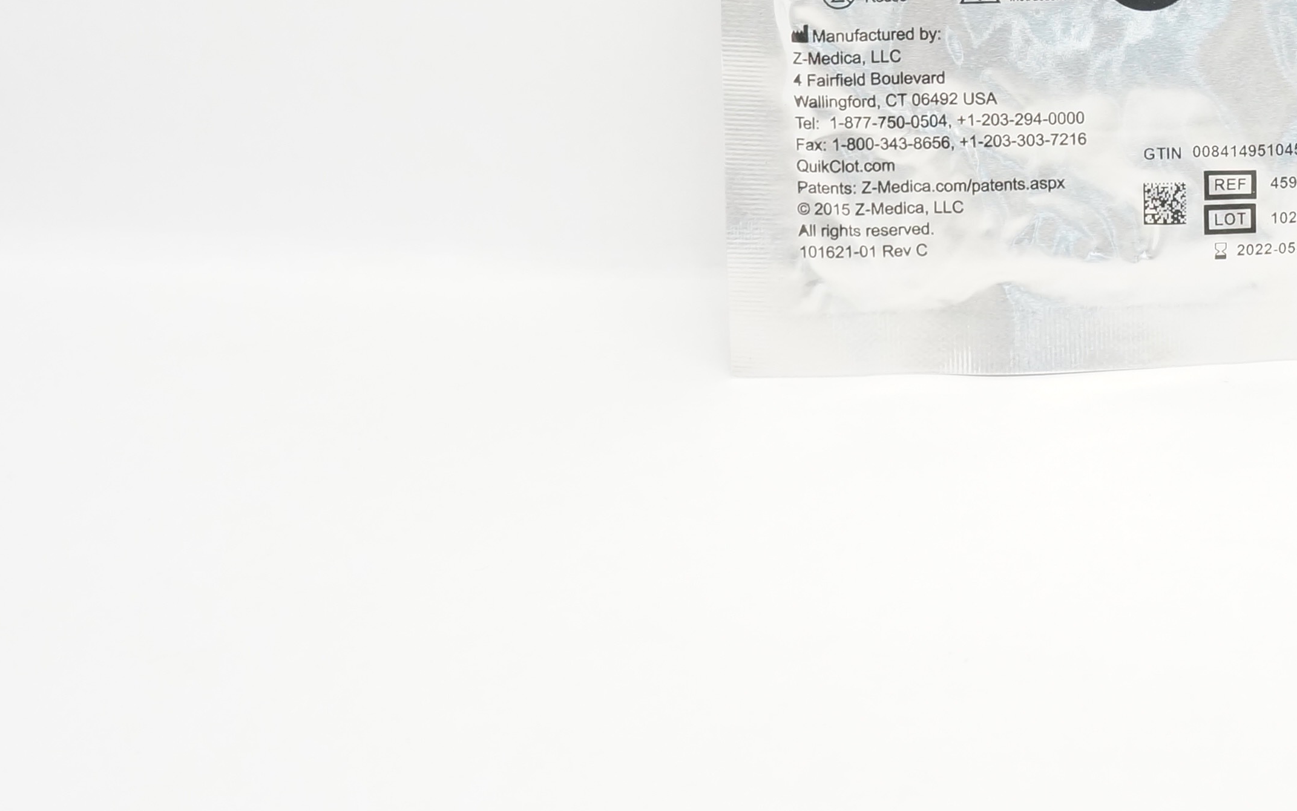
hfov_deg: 30.9
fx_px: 2227
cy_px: -148
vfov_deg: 19.5
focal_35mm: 63
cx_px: 1175
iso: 800
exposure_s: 1/80
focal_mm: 18
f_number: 5
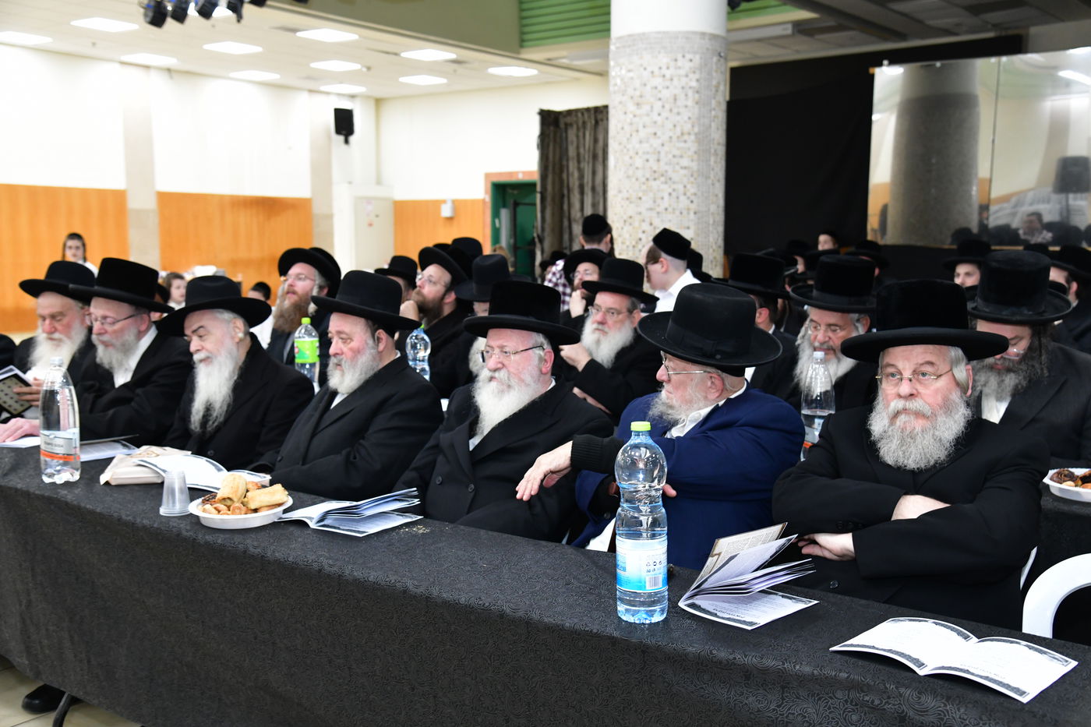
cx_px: 546
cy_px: 364
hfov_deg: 50.7
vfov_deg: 35.0
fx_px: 1151
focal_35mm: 38
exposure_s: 1/100
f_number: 5.6
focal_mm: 38
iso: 2000
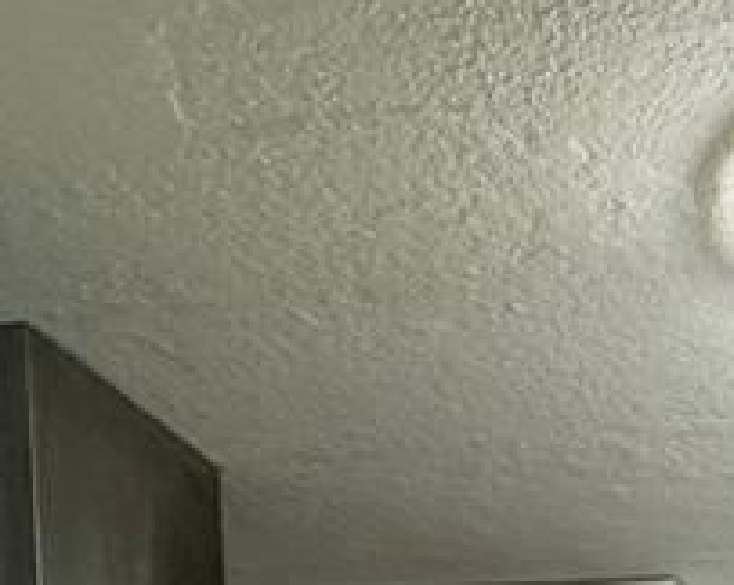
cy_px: 1286
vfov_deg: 15.6
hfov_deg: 25.3
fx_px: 1497
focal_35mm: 69
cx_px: 839
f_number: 2.2
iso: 250
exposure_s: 1/120
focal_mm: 2.22
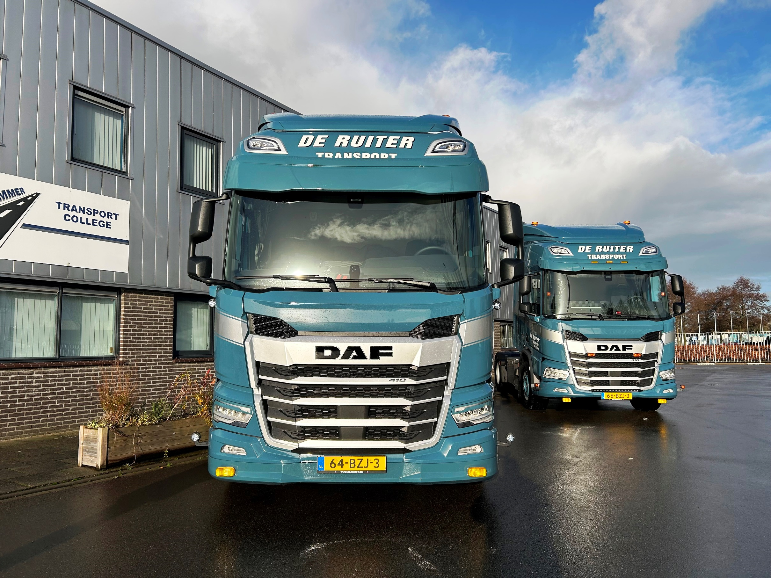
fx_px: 579
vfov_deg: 53.1
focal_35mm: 26
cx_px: 386
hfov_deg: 67.3
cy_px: 289
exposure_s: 1/4630
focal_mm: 5.7
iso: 50
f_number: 1.5
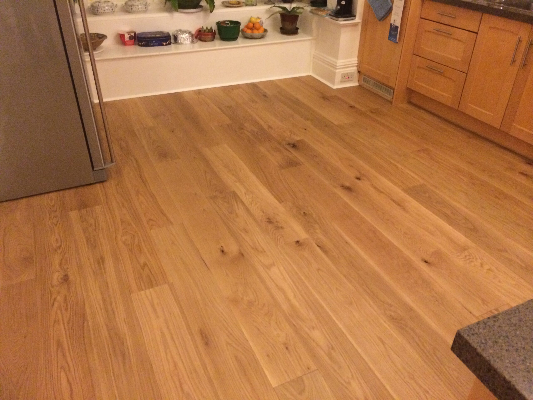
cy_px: 200
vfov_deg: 46.8
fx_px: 462
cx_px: 266
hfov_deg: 60.0
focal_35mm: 30
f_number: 2.2
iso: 400
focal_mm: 4.12
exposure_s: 1/15
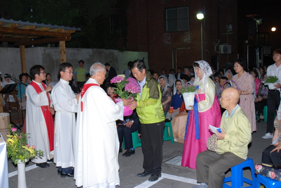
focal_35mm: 38
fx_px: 293
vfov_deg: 35.6
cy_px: 94
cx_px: 140
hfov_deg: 51.2
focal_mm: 25
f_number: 5.6
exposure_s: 1/60
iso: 200
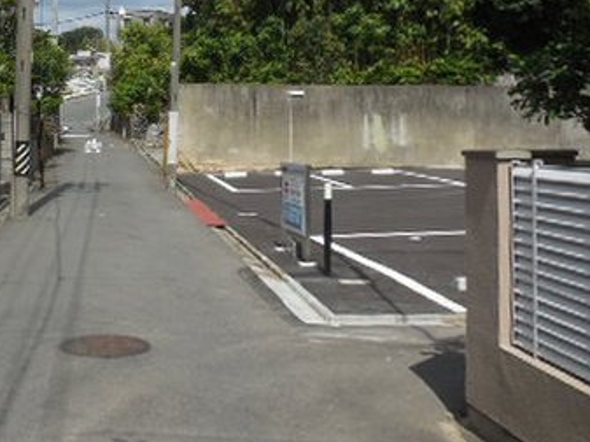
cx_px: 96
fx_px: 885
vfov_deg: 27.4
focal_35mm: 52
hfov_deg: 35.4
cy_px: 85
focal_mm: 4.5
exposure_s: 1/640
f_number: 6.2
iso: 125
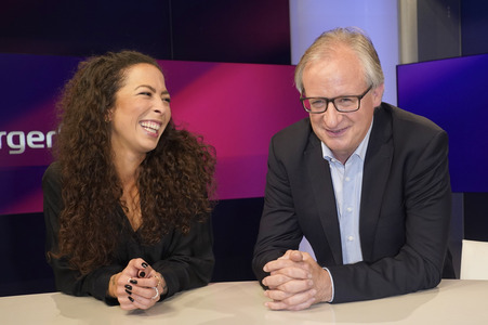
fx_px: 528
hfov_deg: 49.6
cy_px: 162
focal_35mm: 39
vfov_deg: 34.2
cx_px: 244
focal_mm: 39
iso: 2000
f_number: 5.6
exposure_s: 1/160
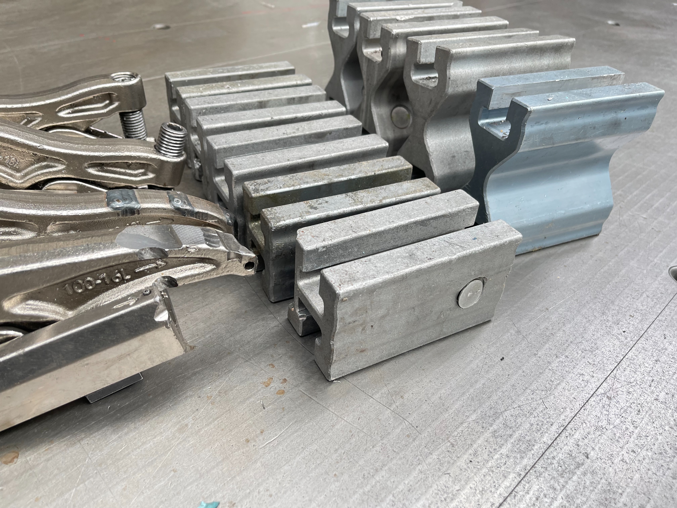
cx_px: 338
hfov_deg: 67.3
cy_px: 254
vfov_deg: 53.1
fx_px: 508
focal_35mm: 26
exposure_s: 1/121
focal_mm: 5.1
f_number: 1.6
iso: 100
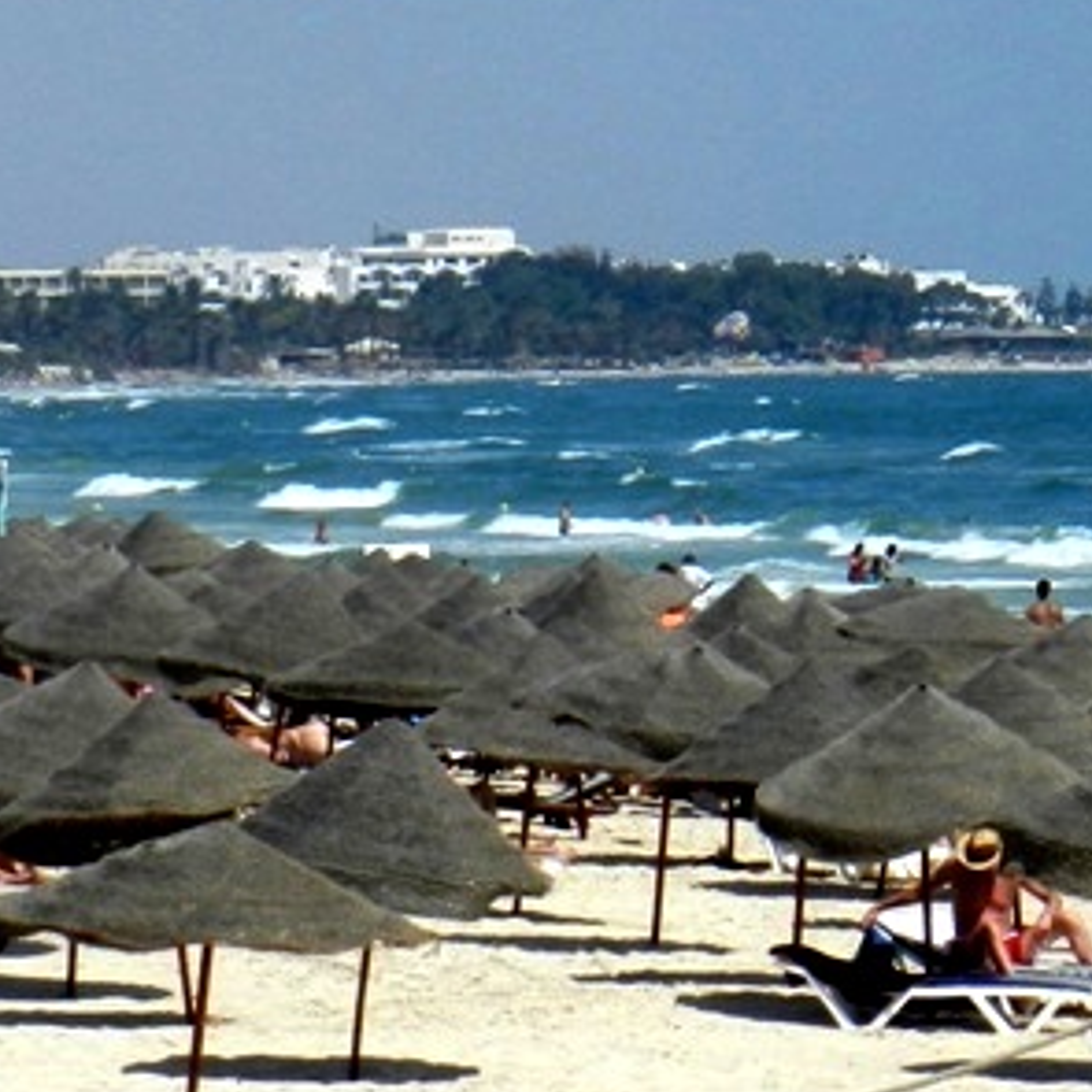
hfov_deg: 5.0
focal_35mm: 353
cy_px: 300
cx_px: 1055
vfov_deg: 5.0
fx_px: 12599
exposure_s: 1/800
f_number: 5.6
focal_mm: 20.5
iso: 160
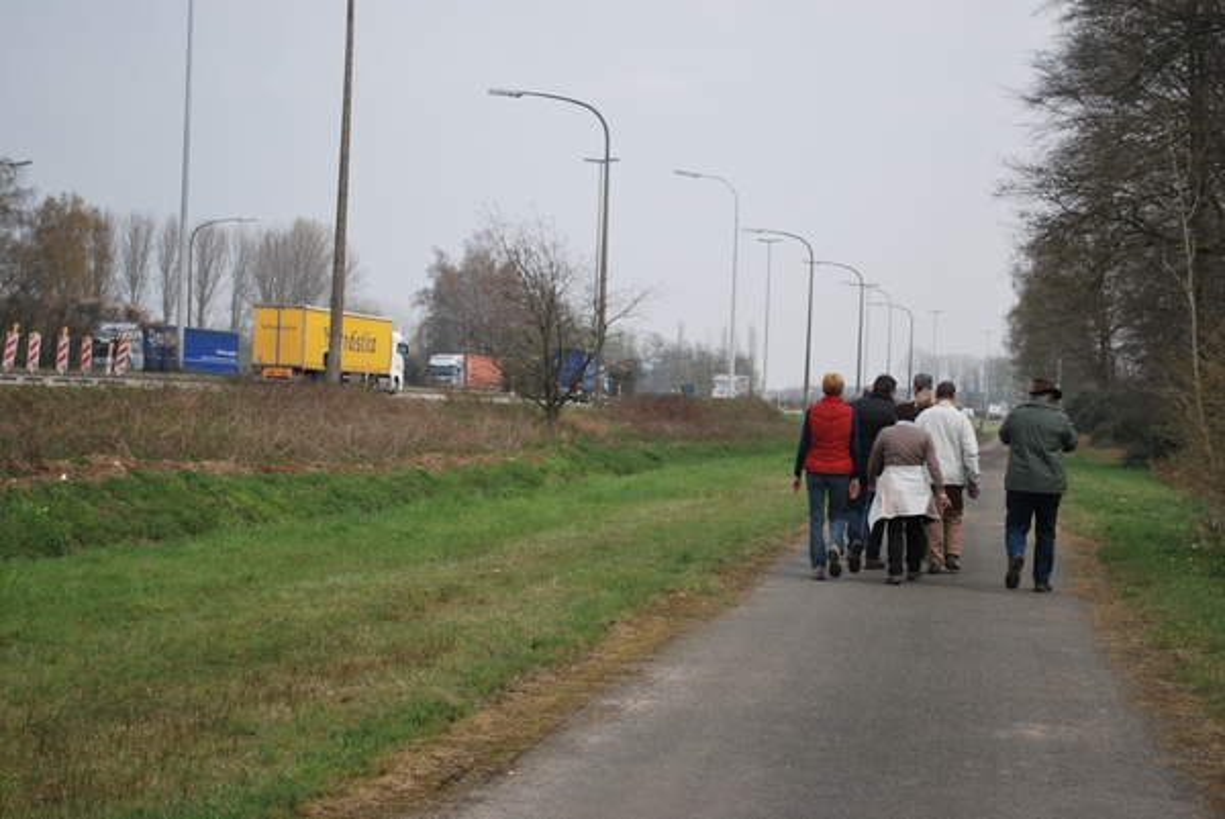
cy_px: 410
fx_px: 2298
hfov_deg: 29.8
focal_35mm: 68
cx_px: 612
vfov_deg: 20.2
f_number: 5.3
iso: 140
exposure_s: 1/500
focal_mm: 45
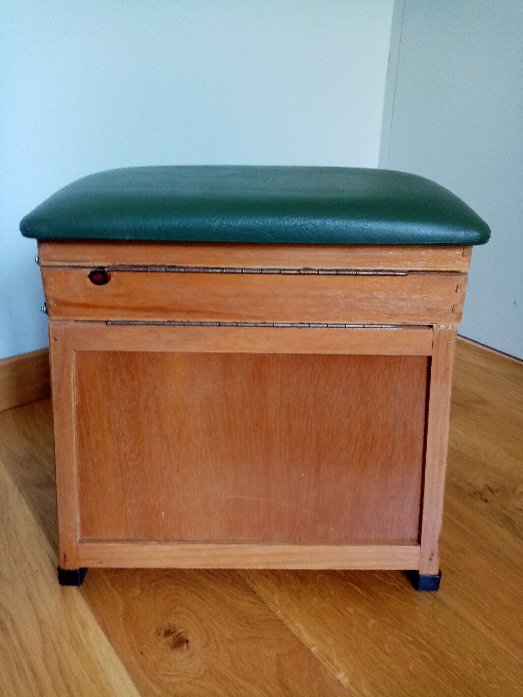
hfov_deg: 53.1
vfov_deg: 67.3
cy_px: 348
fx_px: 524
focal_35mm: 26
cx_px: 262
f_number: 1.8
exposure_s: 1/25
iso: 414
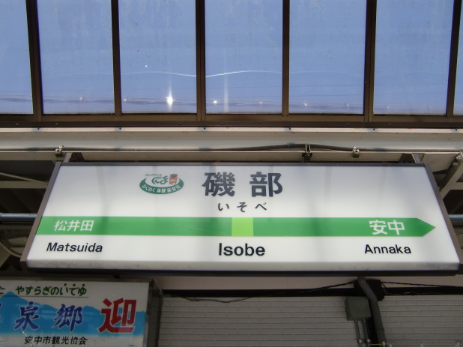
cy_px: 179
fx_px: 388
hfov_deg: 61.7
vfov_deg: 48.2
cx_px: 238
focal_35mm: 29
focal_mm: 4.9
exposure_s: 1/640
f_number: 2.6
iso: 64
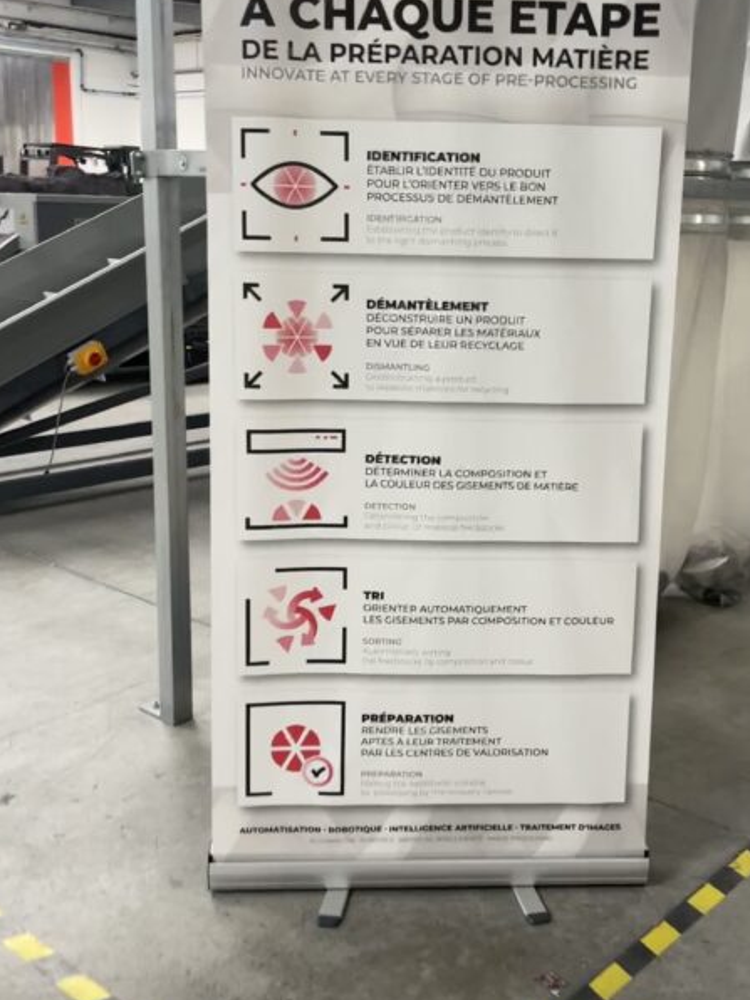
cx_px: 424
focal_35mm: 36
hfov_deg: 39.6
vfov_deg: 51.3
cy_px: 454
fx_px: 1040
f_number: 1.6
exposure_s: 1/84
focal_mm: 4.2
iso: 125
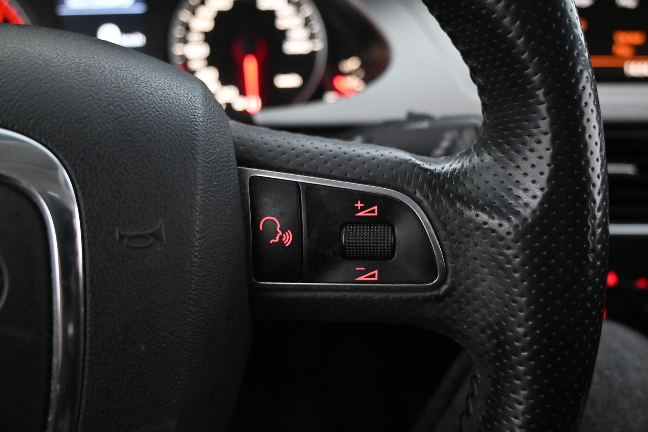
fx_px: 553
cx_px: 324
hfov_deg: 60.7
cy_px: 216
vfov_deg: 42.6
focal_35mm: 31
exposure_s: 1/30
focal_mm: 20.5
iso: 7200
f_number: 3.8
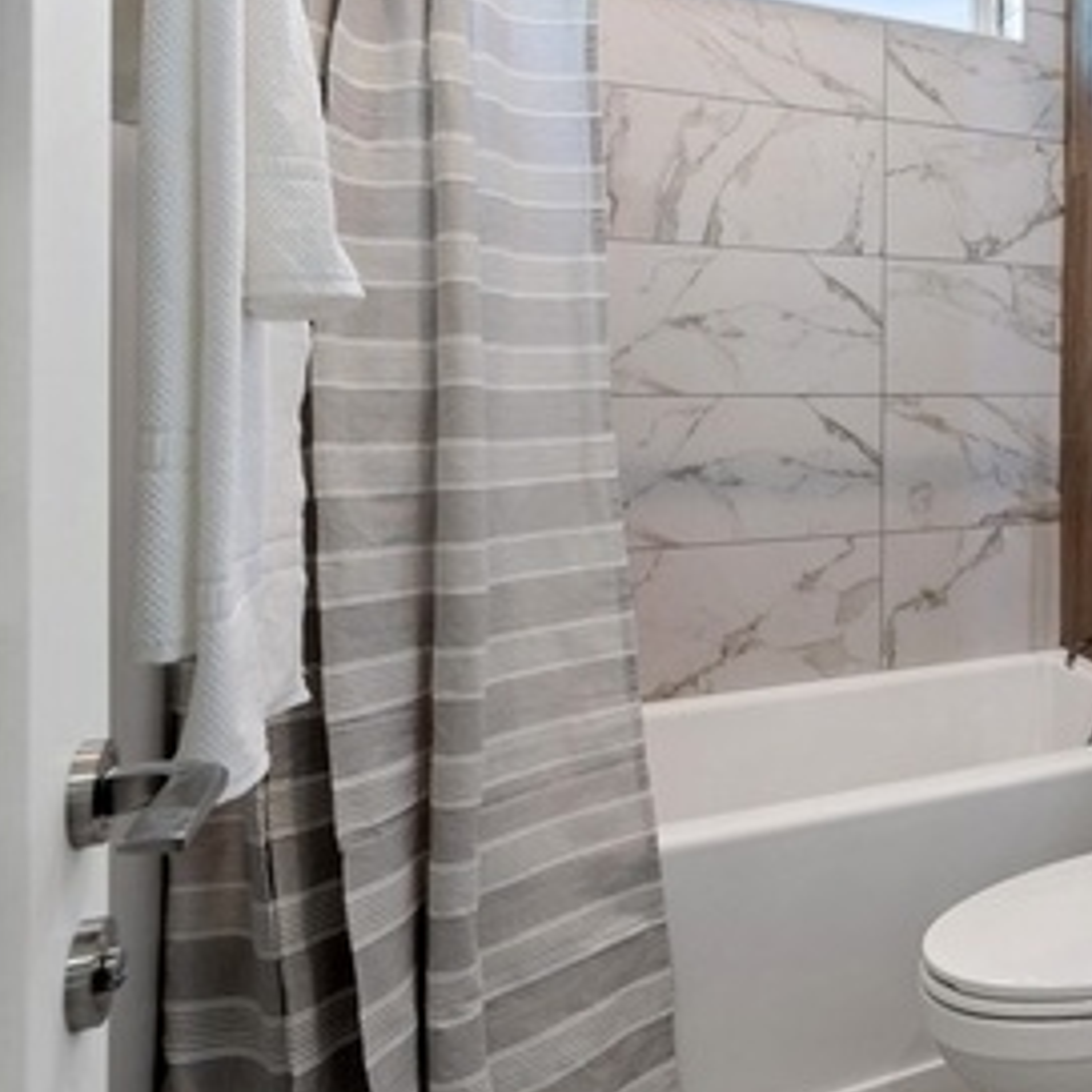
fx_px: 1142
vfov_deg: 50.4
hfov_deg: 40.5
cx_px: 1220
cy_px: 387
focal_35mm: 32
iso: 200
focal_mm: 16
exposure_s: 1/6
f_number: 8
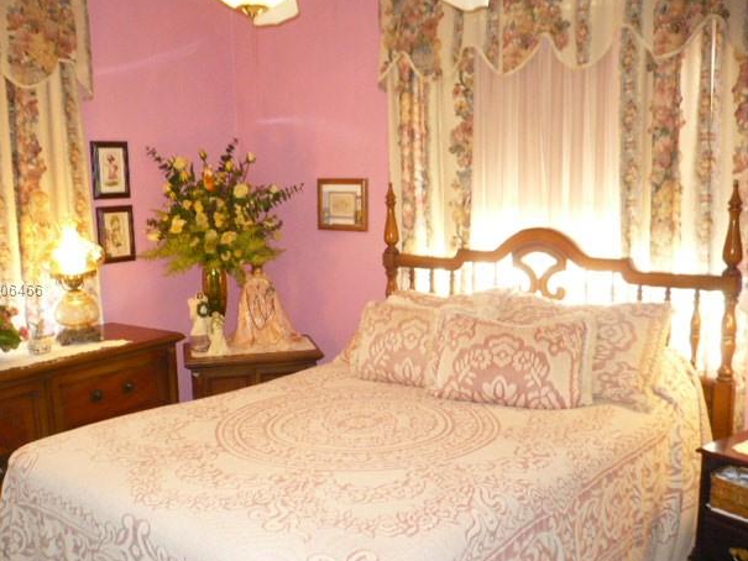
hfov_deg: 50.1
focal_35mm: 37
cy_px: 290
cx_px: 355
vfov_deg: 38.7
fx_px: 800
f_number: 2.8
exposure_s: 1/30
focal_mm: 5.8
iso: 400
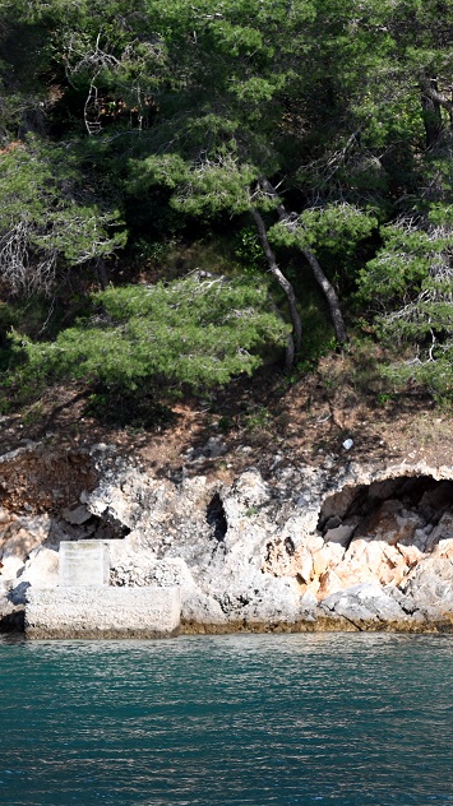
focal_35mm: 197
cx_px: 397
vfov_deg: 10.9
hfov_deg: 6.1
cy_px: 403
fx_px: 4211
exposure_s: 1/500
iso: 160
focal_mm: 125
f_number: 5.6
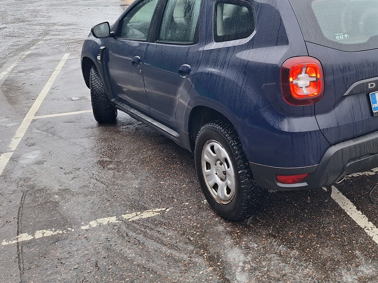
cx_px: 268
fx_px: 415
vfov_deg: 37.2
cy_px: 87
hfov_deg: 47.7
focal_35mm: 38
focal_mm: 5.54
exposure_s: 1/50
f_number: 1.8
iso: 64
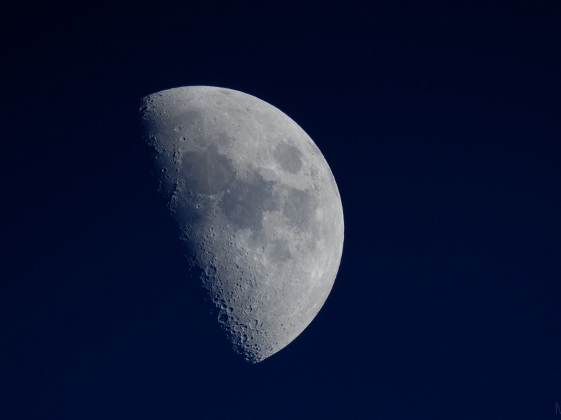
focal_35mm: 1823
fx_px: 29532
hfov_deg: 1.1
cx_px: 233
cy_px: 136
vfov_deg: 0.8
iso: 100
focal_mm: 800
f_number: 8
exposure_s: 1/30
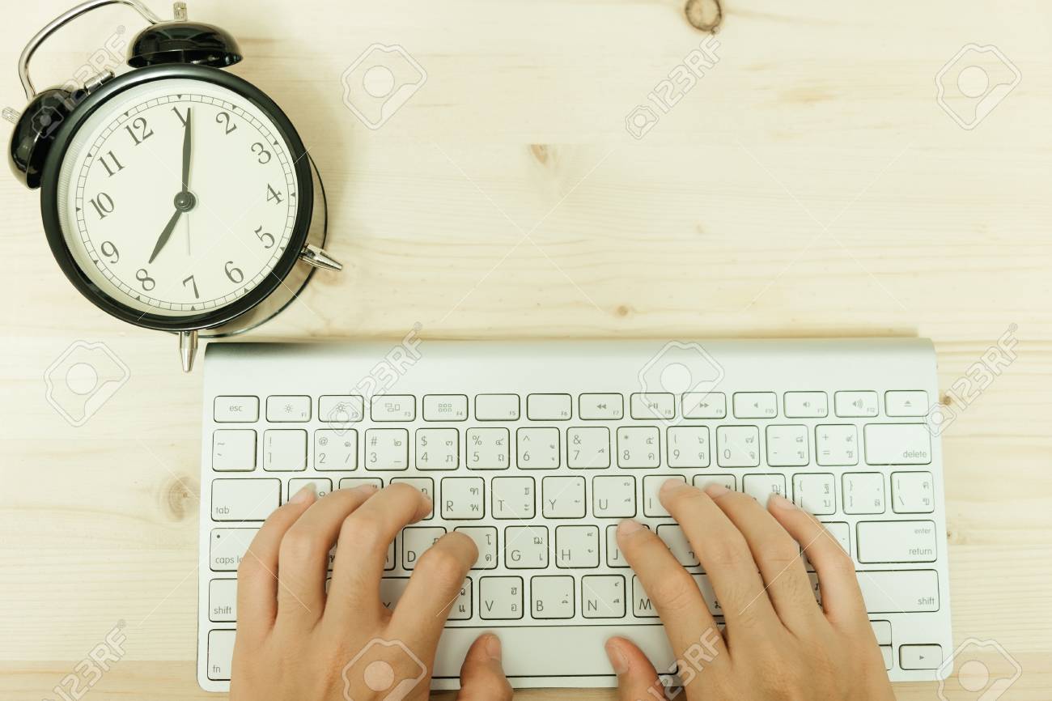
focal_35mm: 42
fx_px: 1227
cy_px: 350
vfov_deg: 31.9
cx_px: 526
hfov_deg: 46.4
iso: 200
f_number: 3.2
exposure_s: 1/4
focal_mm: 27.7
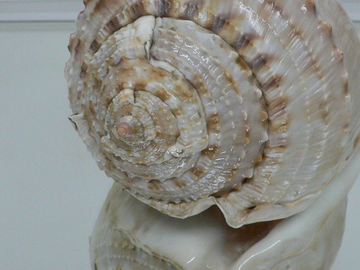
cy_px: 75
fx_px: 562
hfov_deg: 35.5
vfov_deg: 26.8
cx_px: 210
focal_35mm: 54
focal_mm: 4.6
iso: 200
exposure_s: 1/60
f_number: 2.8
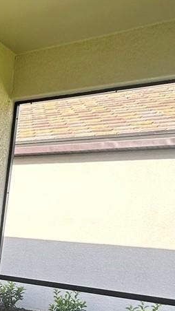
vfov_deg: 35.9
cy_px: 287
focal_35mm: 54
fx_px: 446
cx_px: -150
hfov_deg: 17.5
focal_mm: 2.22
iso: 40
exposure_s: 1/148
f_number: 2.2
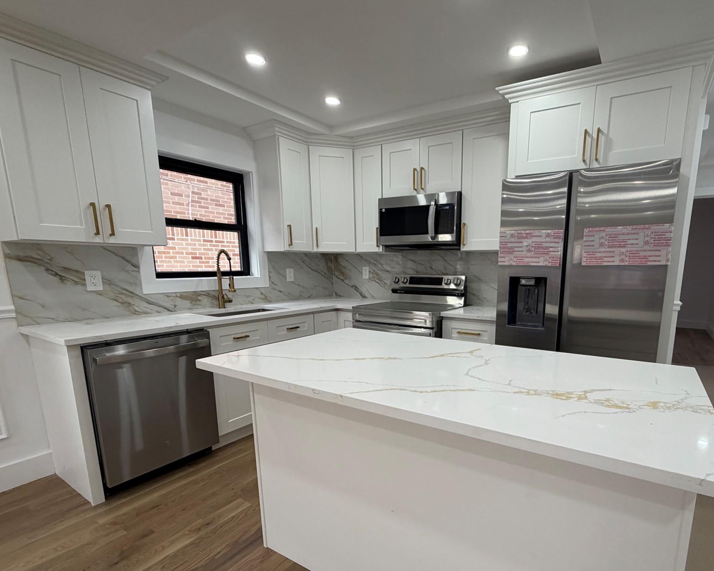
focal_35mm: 18
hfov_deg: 85.4
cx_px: 425
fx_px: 380
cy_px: 337
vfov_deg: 73.2
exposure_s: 1/120
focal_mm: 2.22
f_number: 2.2
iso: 200
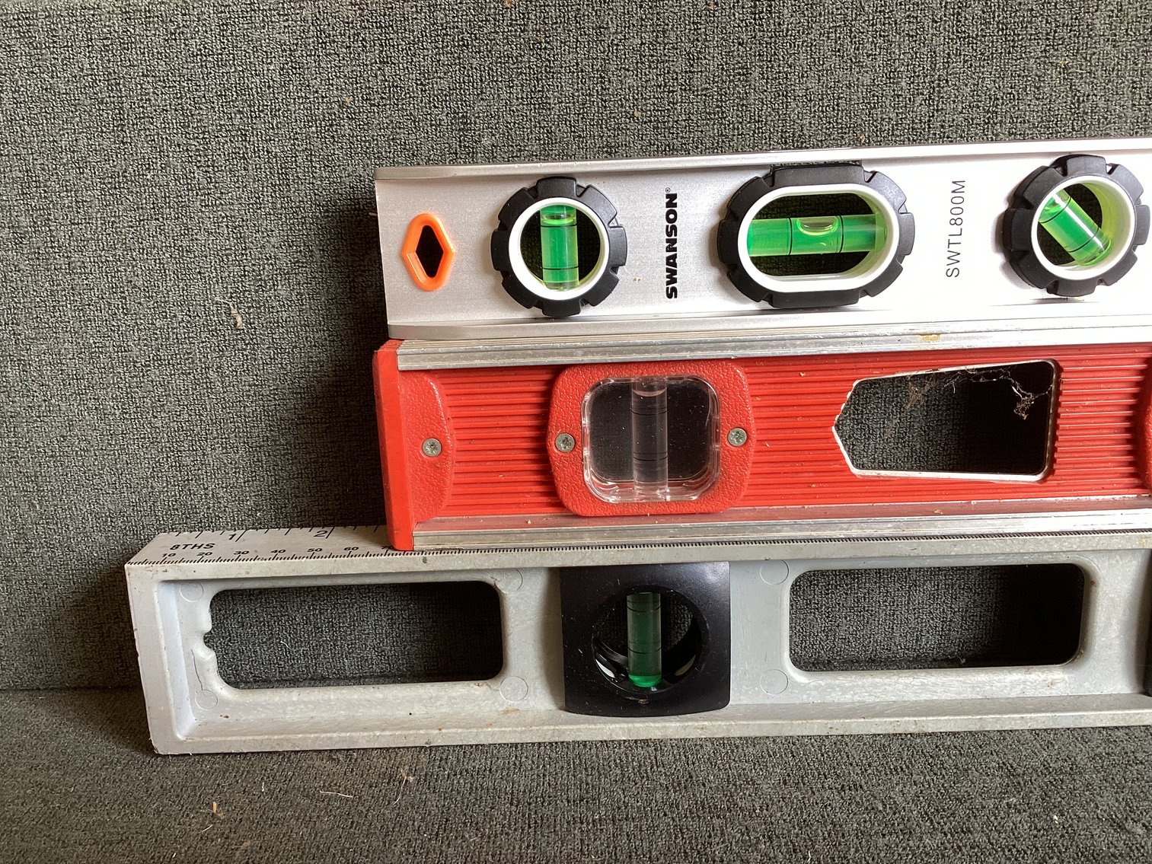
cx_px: 576
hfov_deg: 58.3
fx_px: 1032
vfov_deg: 45.4
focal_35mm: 31
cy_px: 432
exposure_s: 1/50
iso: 50
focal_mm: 3.3
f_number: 2.4
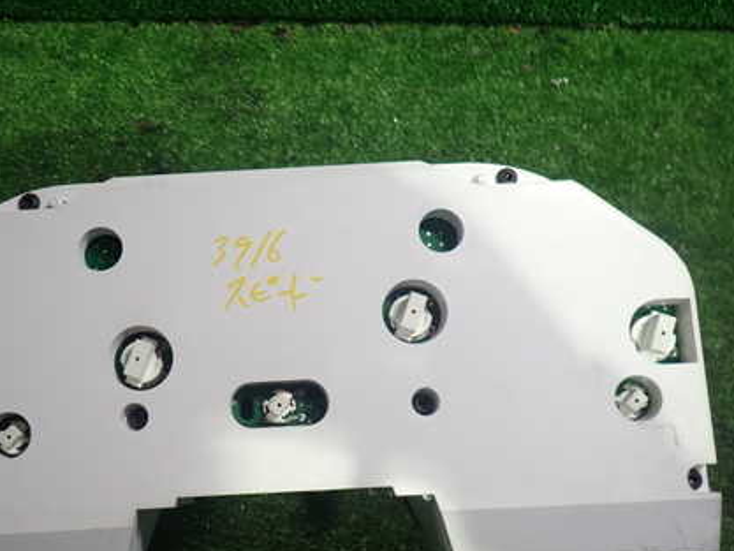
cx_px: 261
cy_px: 349
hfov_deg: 50.6
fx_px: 764
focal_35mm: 36
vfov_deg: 39.4
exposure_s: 1/40
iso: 200
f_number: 2
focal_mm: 4.5
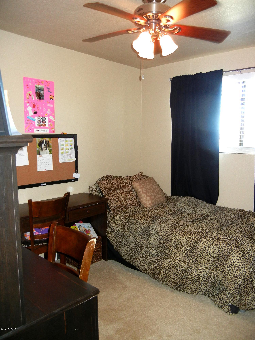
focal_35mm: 30
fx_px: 295
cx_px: 128
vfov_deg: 60.0
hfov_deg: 46.8
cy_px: 170
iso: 223
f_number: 3.5
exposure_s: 1/30
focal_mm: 5.4
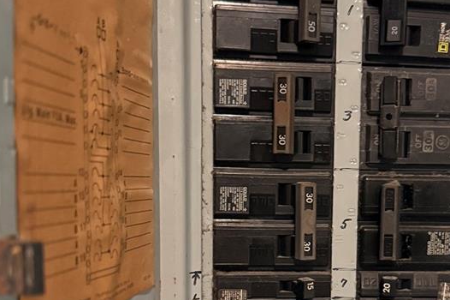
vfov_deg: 23.3
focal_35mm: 57
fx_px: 712
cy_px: 250
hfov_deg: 34.7
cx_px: 305
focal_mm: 6.76
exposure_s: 1/40
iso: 800
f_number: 1.78
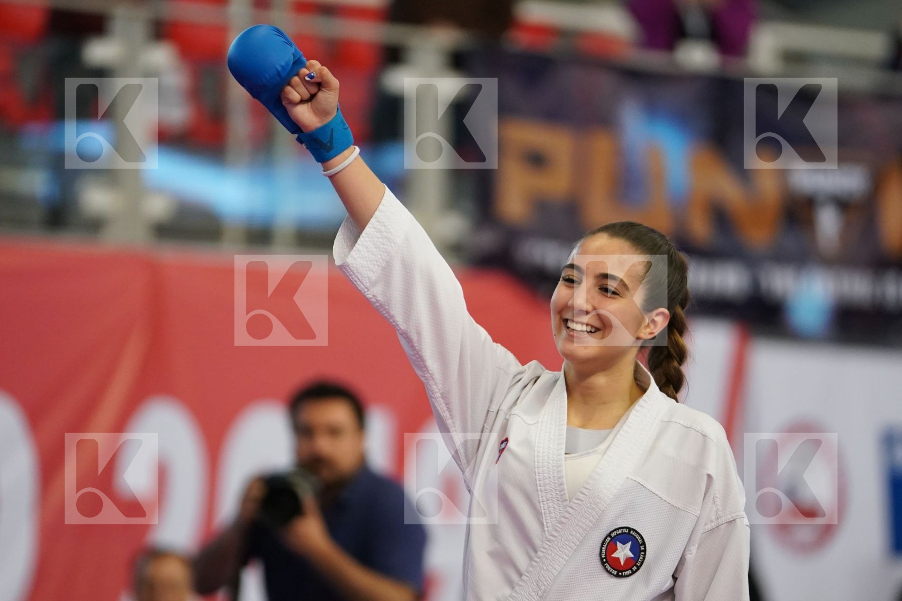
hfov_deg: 7.0
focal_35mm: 295
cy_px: 300
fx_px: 7391
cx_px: 451
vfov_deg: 4.7
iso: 2500
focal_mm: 197
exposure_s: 1/1000
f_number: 2.8
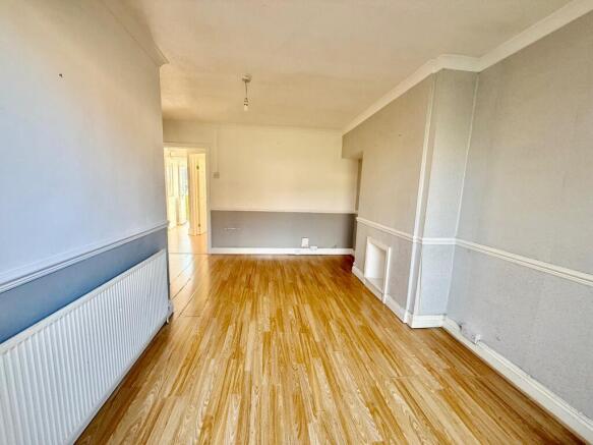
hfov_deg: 102.1
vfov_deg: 85.7
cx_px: 296
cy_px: 222
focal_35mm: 14
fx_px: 240
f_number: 2.2
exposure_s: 1/99
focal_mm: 2.22
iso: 125
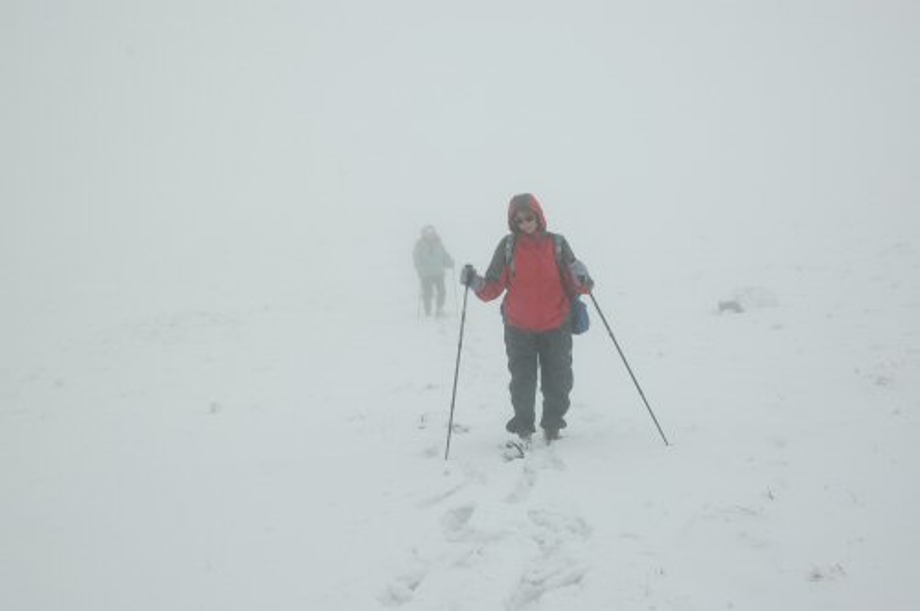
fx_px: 1072
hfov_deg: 46.5
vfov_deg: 31.8
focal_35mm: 42
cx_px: 460
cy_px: 306
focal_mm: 28
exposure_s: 1/160
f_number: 9
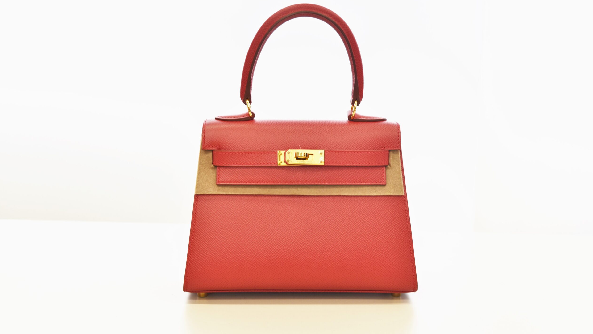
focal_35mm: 48
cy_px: 176
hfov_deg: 42.9
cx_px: 297
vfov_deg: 24.9
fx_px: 755
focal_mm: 30
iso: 100
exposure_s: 1/30
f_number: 5
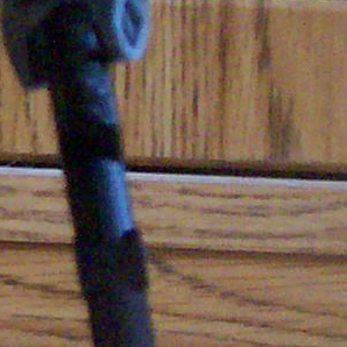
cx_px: -300
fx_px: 2790
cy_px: -15
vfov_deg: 7.1
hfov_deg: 6.9
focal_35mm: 246
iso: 342
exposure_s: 1/8
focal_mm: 5.9
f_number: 4.5
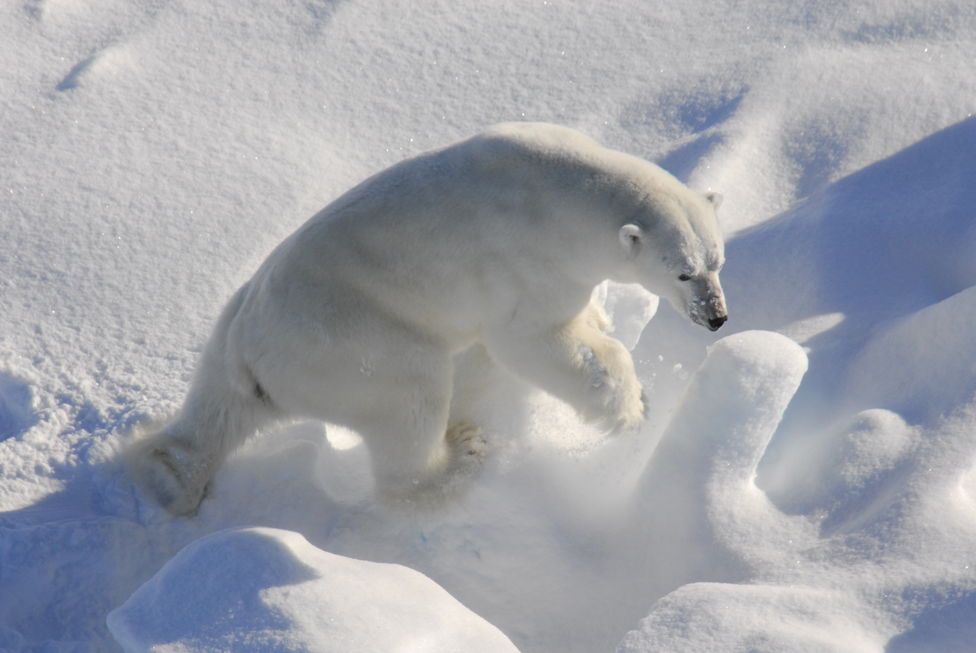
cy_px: 326
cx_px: 488
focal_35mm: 300
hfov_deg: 6.9
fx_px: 8143
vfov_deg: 4.6
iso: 640
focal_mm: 200
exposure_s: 1/1600
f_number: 10
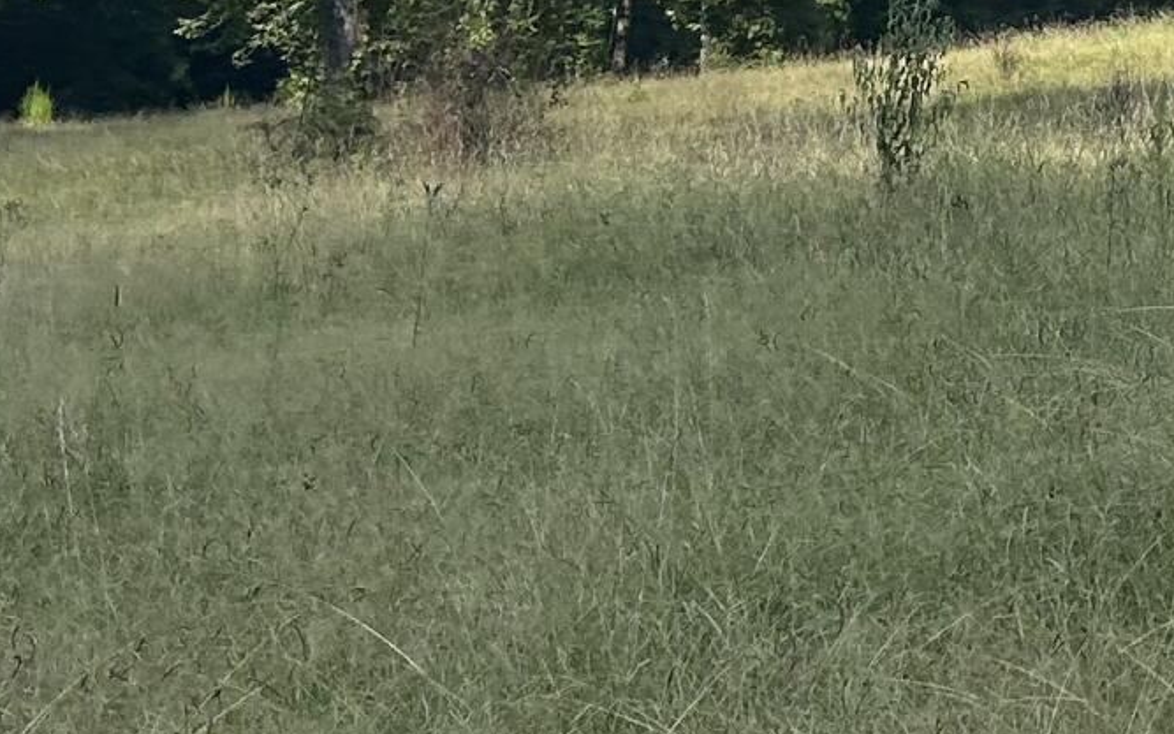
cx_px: 1832
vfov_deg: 10.1
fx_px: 3968
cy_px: -488
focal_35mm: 124
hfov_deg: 15.4
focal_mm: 5.7
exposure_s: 1/3356
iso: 50
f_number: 1.5
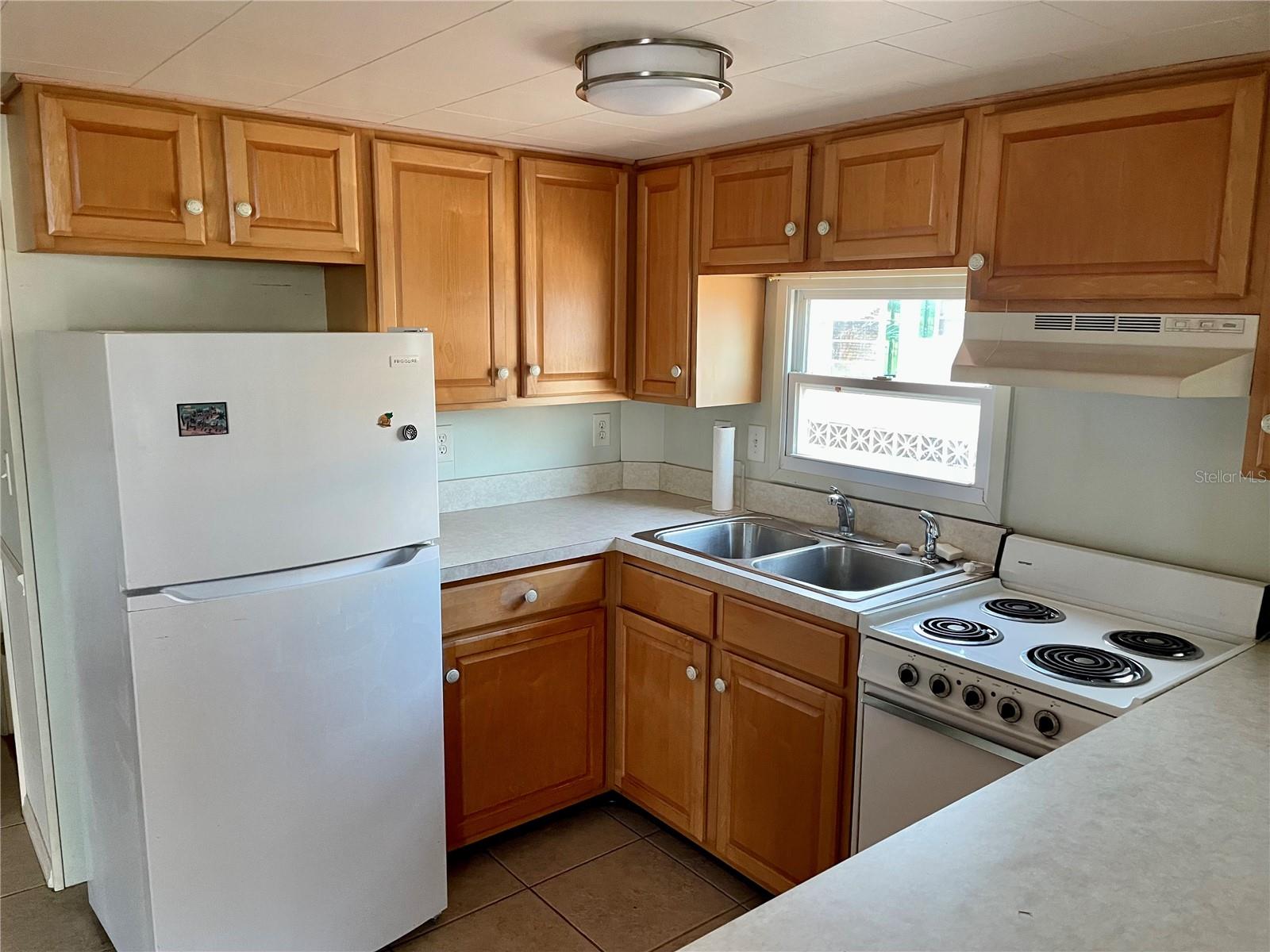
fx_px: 954
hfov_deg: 67.3
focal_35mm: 26
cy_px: 476
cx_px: 635
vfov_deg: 53.1
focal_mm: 4.2
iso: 250
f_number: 1.6
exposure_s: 1/60
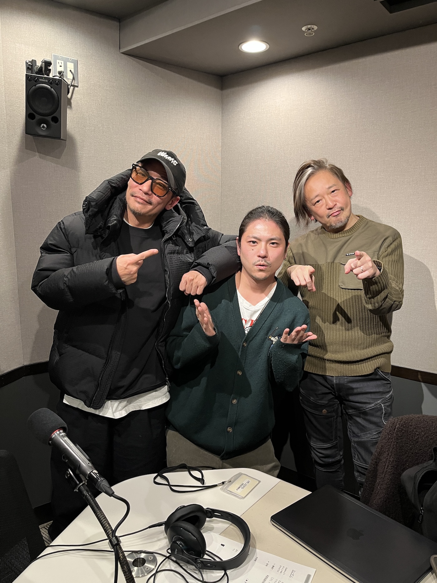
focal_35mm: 26
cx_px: 218
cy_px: 292
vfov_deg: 67.3
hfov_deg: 53.1
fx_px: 438
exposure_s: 1/50
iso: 125
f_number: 1.6
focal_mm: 5.1
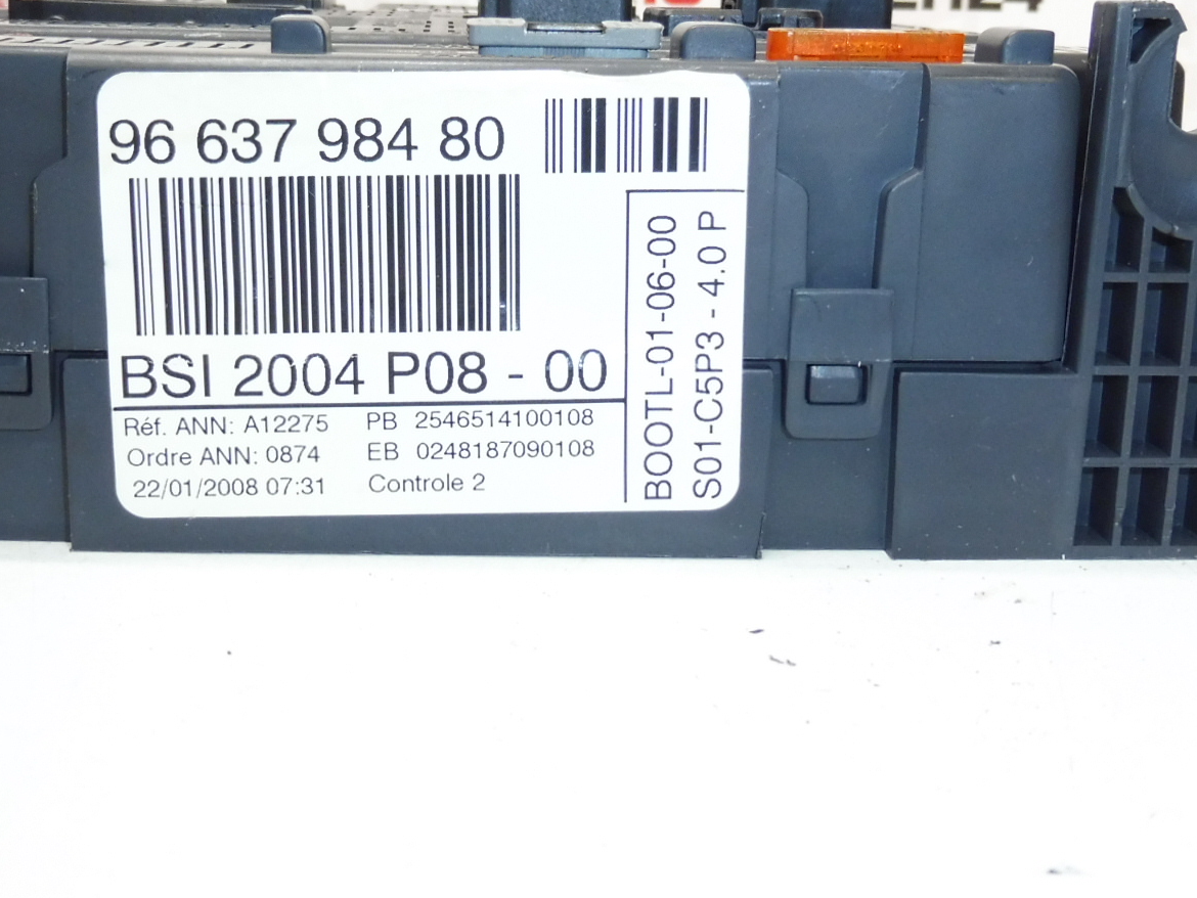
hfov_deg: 44.5
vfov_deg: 33.9
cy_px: 263
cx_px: 477
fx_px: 1453
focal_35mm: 42
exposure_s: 1/60
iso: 200
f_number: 3.5
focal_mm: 4.3
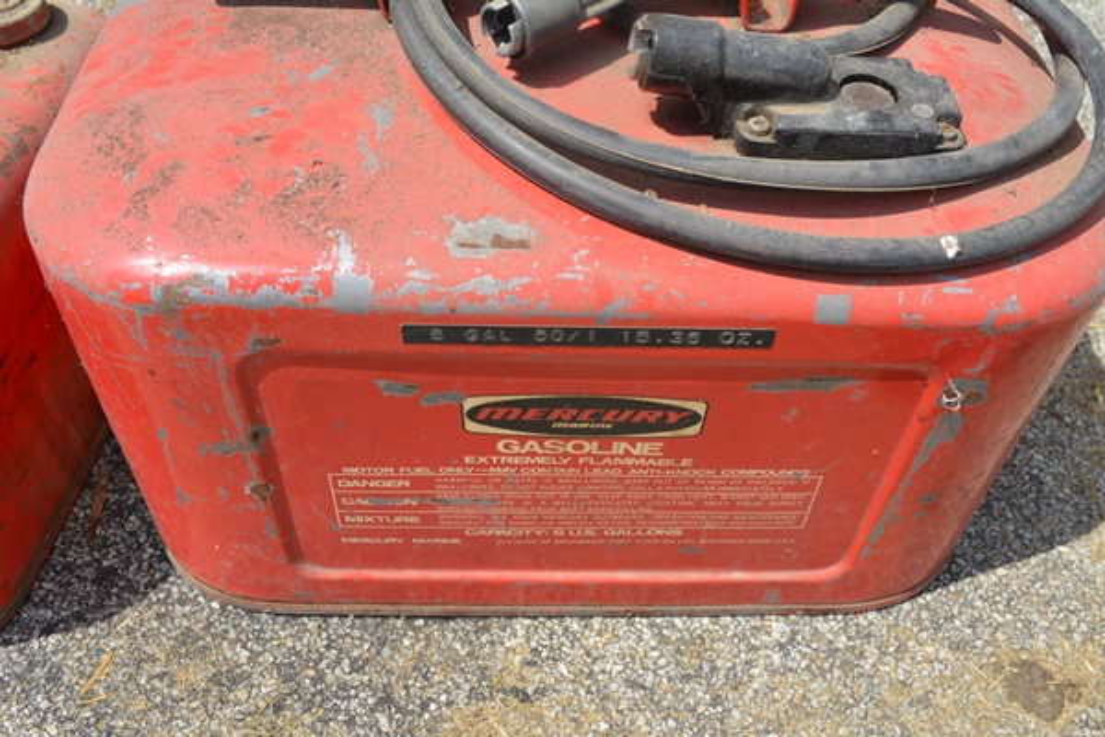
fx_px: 1013
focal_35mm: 33
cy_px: 368
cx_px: 552
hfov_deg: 57.2
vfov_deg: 40.0
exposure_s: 1/250
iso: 125
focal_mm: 22
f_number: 8
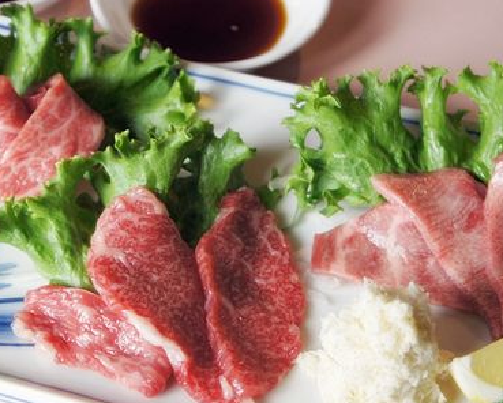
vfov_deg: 19.7
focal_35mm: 78
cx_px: 202
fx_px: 1162
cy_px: 181
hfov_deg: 24.4
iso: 200
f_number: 5
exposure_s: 1/80
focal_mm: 32
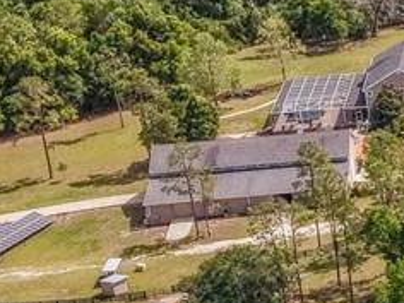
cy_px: 123
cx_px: 1121
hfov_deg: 9.9
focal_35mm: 163
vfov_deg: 9.1
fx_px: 1902
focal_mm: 8.67
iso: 200
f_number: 1.8
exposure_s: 1/350
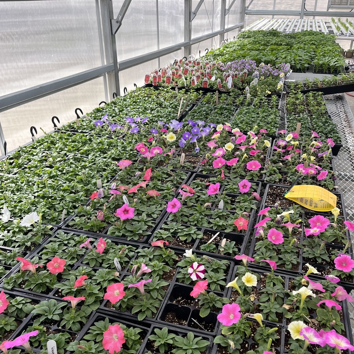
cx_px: 177
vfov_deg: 52.0
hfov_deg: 52.5
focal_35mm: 31
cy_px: 219
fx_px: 359
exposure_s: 1/732
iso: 50
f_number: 1.6
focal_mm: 5.1
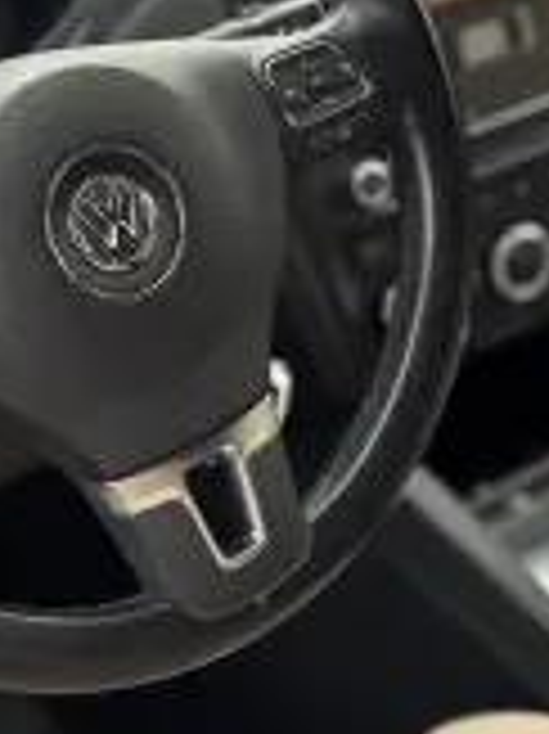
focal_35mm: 119
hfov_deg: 12.4
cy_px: 281
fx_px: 2520
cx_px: 225
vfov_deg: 16.5
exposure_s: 1/85
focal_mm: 5.96
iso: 50
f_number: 1.6
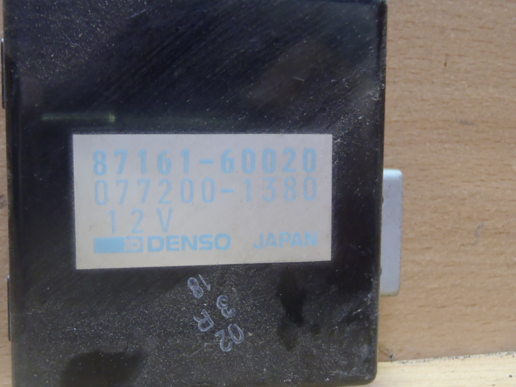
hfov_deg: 40.1
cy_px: 218
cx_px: 190
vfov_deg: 30.8
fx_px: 701
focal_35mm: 47
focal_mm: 6.64
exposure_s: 1/4
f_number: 4.7
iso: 200
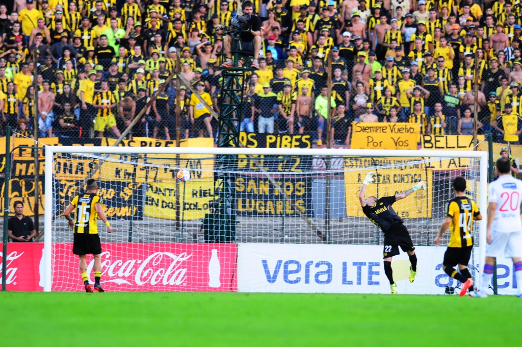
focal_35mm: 450
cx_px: 261
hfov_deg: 4.6
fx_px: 6517
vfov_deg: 3.0
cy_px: 174
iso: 800
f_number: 2.8
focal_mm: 300
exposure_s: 1/500
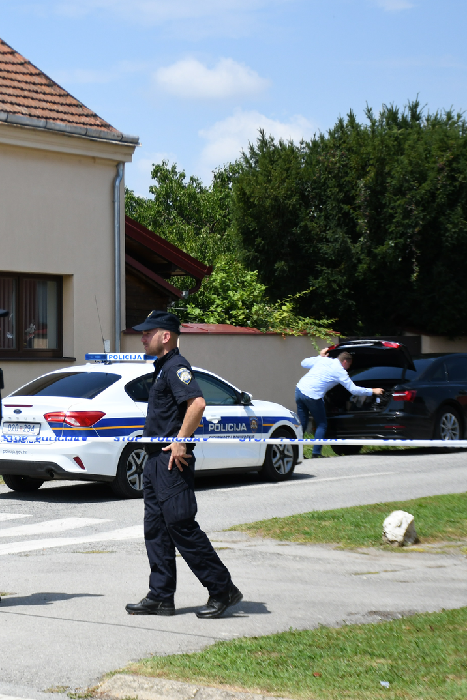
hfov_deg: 15.7
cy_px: 349
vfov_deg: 23.6
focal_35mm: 86
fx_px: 1673
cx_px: 46
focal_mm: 38
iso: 400
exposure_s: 1/3200
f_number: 4.2
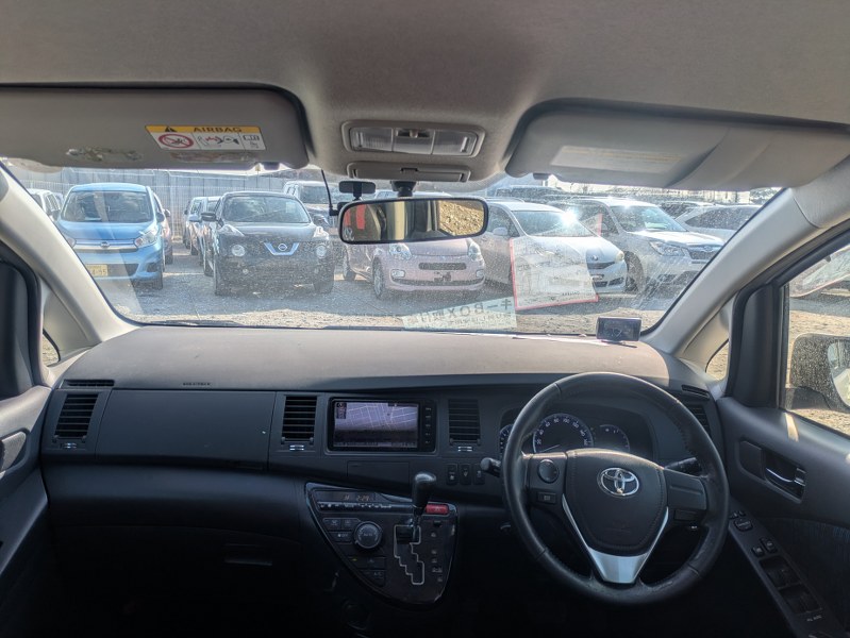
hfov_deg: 69.4
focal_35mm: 25
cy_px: 319
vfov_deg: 54.9
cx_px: 425
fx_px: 614
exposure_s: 1/2028
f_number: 1.89
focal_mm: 5.43
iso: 46
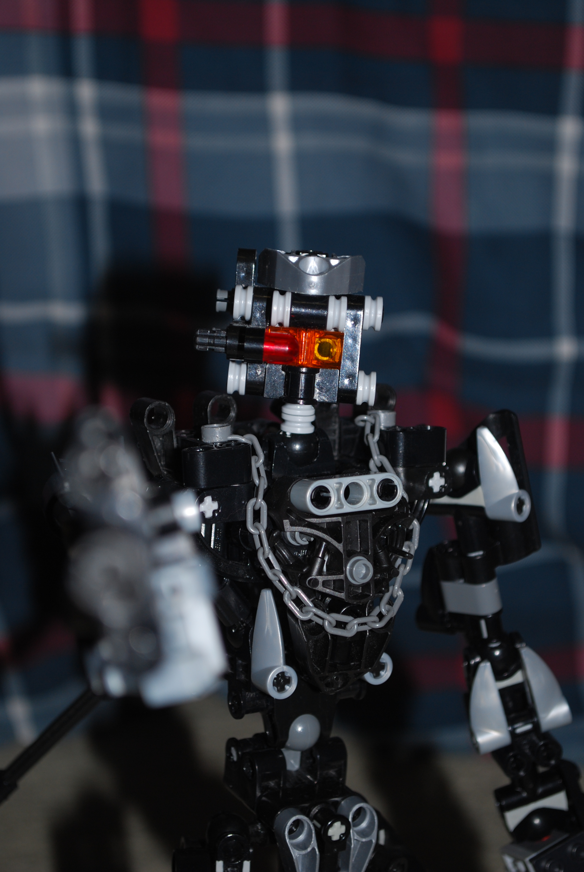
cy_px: 436
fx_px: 1820
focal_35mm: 75
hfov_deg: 18.2
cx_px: 292
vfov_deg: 27.0
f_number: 5.6
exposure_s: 1/60
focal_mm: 50
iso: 200
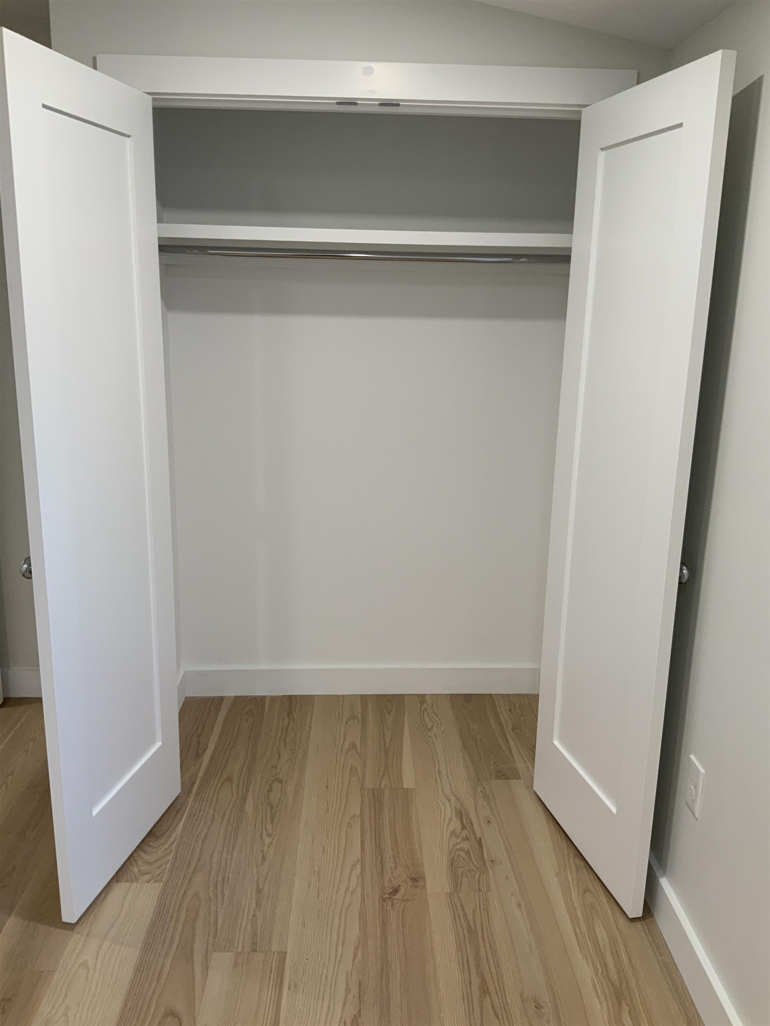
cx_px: 385
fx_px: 860
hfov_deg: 48.2
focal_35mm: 29
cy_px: 513
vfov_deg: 61.7
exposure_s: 1/60
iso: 64
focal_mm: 3
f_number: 1.8
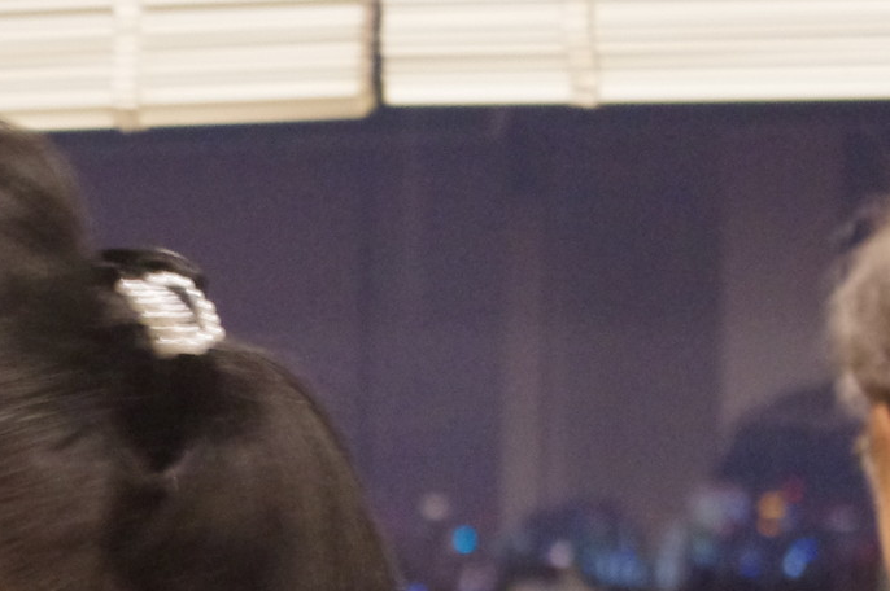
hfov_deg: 8.4
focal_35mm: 240
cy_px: 589
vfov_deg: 5.7
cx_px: -461
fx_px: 5928
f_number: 4.5
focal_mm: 42.5
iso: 2000
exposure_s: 1/10
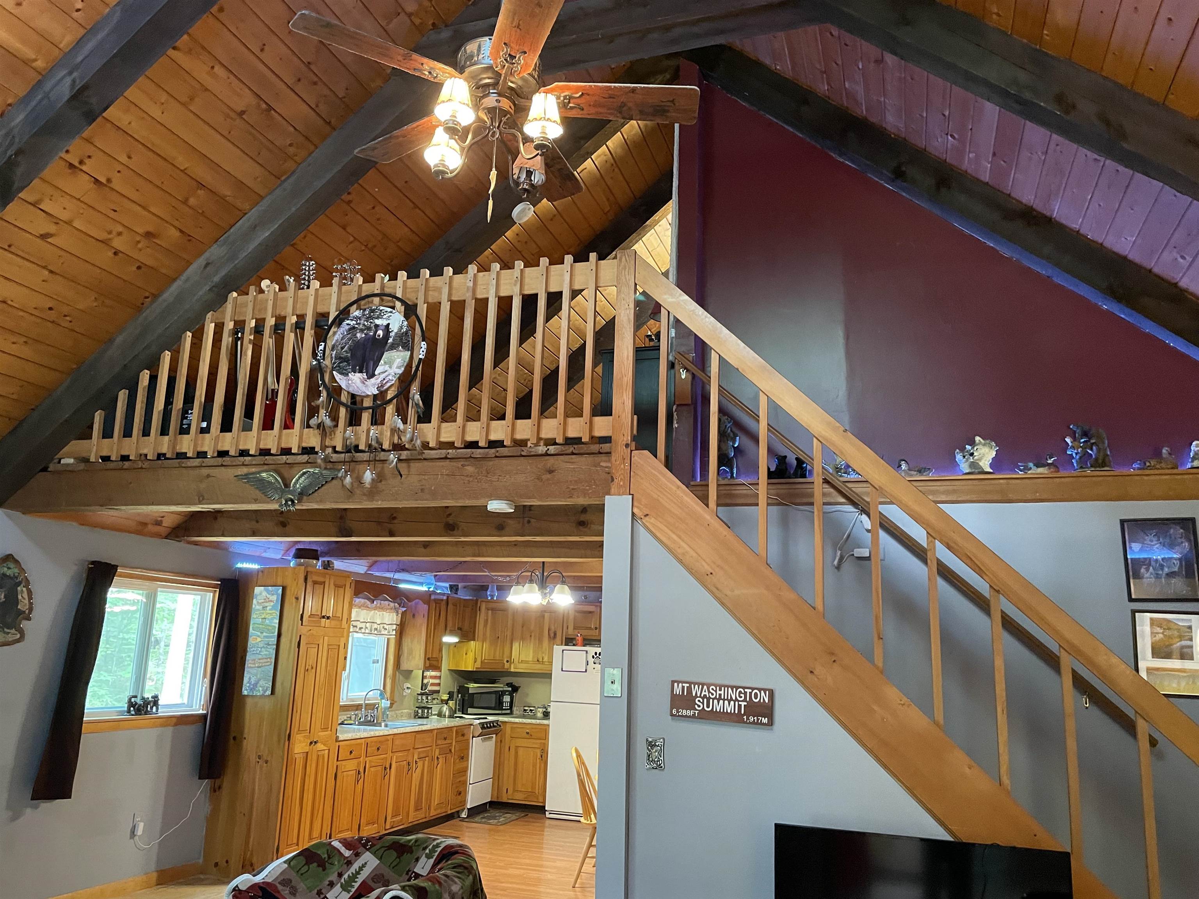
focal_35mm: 26
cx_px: 600
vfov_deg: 53.1
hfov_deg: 67.3
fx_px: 901
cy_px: 450
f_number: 1.6
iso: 640
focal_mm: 4.2
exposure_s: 1/40
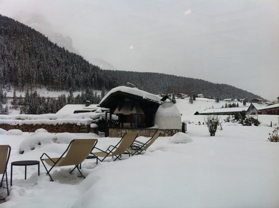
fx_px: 282
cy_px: 104
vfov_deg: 40.6
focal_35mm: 35
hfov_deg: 52.7
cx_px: 140
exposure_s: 1/321
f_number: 2.8
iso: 80
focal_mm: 3.85
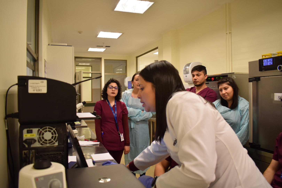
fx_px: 211
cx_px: 141
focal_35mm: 27
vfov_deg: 47.9
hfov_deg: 67.4
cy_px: 94
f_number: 4
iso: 640
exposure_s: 1/60
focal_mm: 18
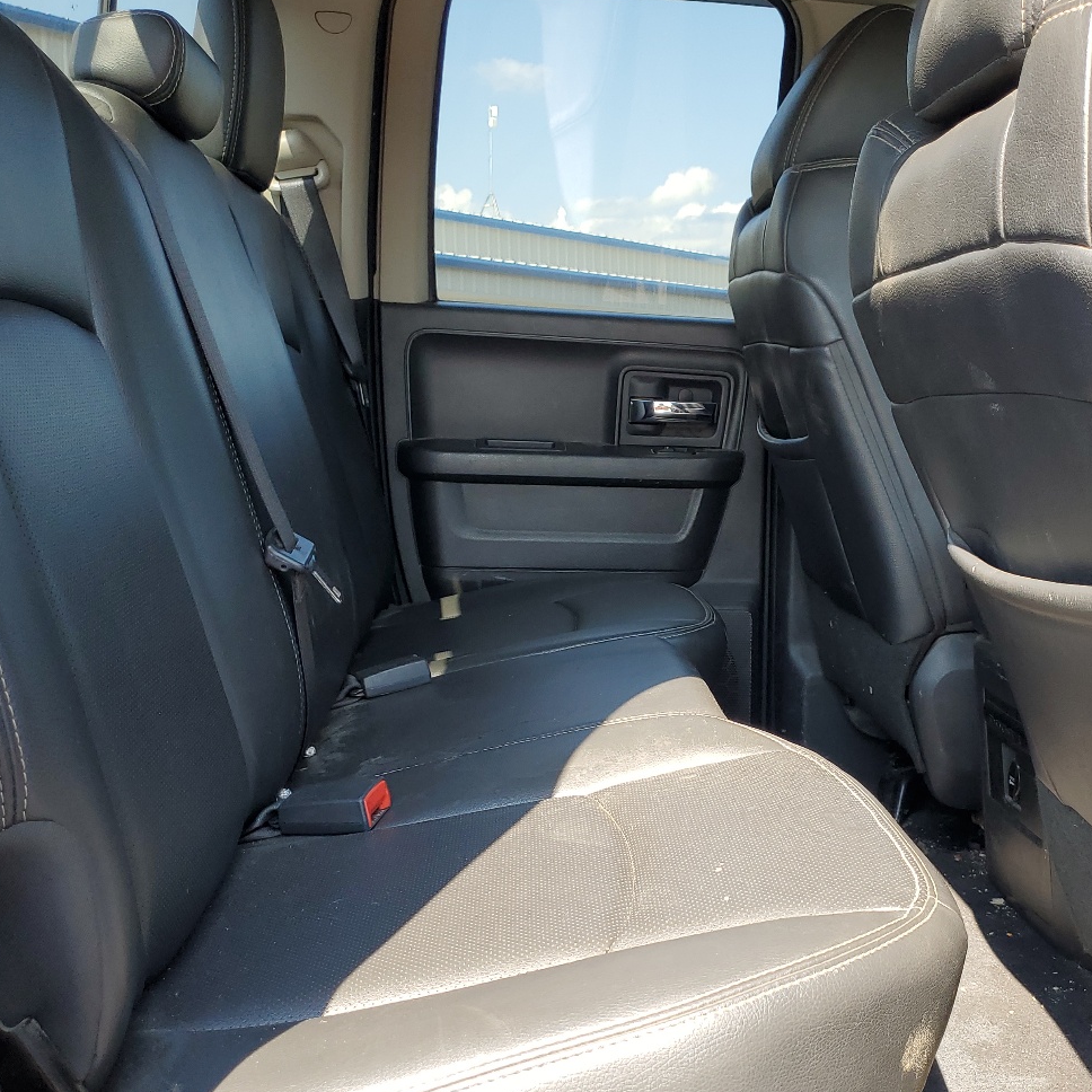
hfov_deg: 43.7
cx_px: 646
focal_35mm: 38
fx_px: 1356
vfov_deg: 43.7
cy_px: 646
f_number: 1.5
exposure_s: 1/312
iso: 50
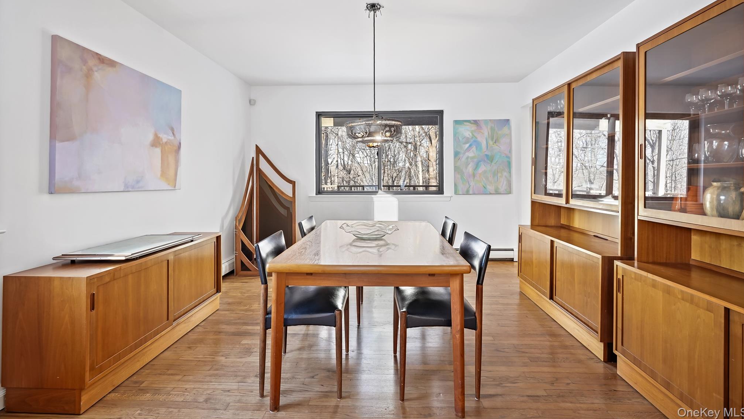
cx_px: 375
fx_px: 335
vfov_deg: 63.4
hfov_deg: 95.9
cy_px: 169
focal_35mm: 17
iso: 1000
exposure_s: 1/3
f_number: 7.1
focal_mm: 16
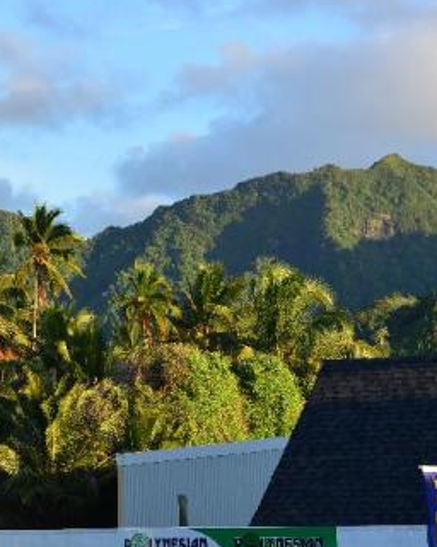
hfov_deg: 9.3
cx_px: -104
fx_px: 2656
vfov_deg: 11.8
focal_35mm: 164
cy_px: 283
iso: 200
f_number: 7.1
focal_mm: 70
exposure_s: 1/200
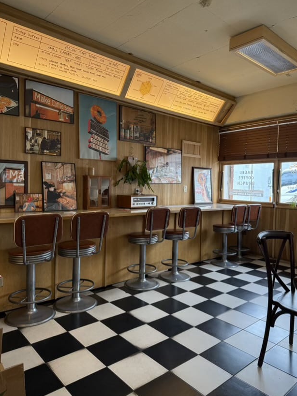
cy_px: 194
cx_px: 154
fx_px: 286
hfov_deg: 54.9
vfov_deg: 69.4
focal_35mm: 25
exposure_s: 1/120
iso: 200
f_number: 1.78
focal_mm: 6.76
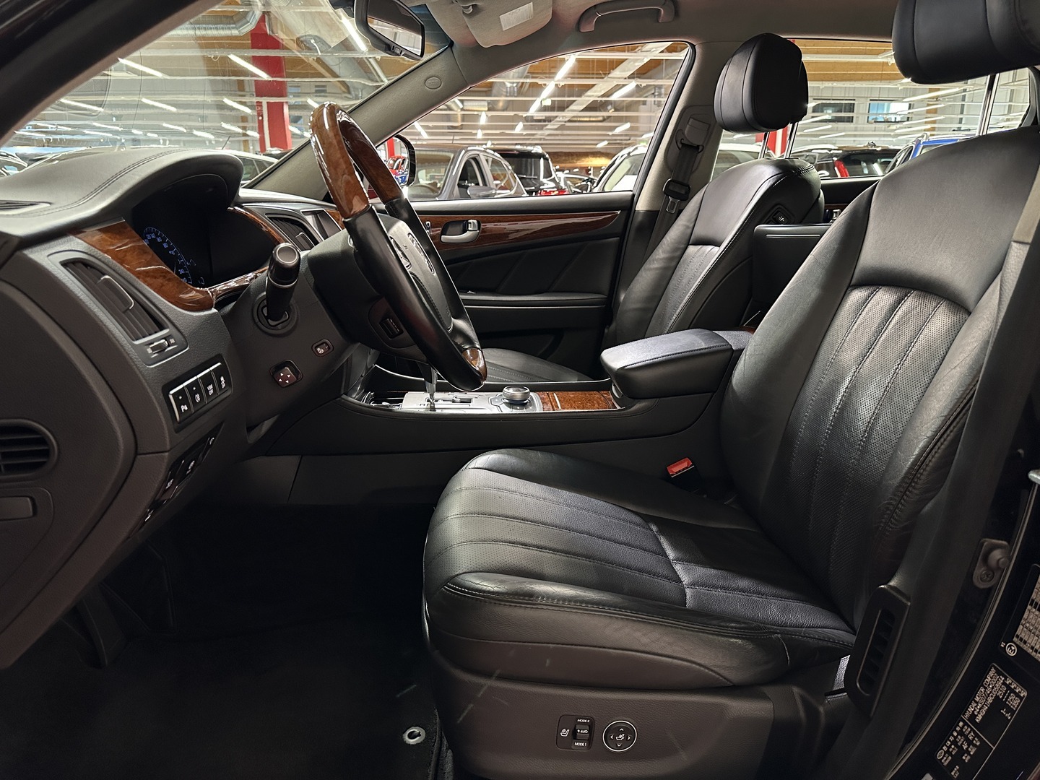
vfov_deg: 56.8
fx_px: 721
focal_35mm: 24
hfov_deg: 71.6
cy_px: 390
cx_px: 520
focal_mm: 6.86
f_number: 1.78
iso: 400
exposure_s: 1/60
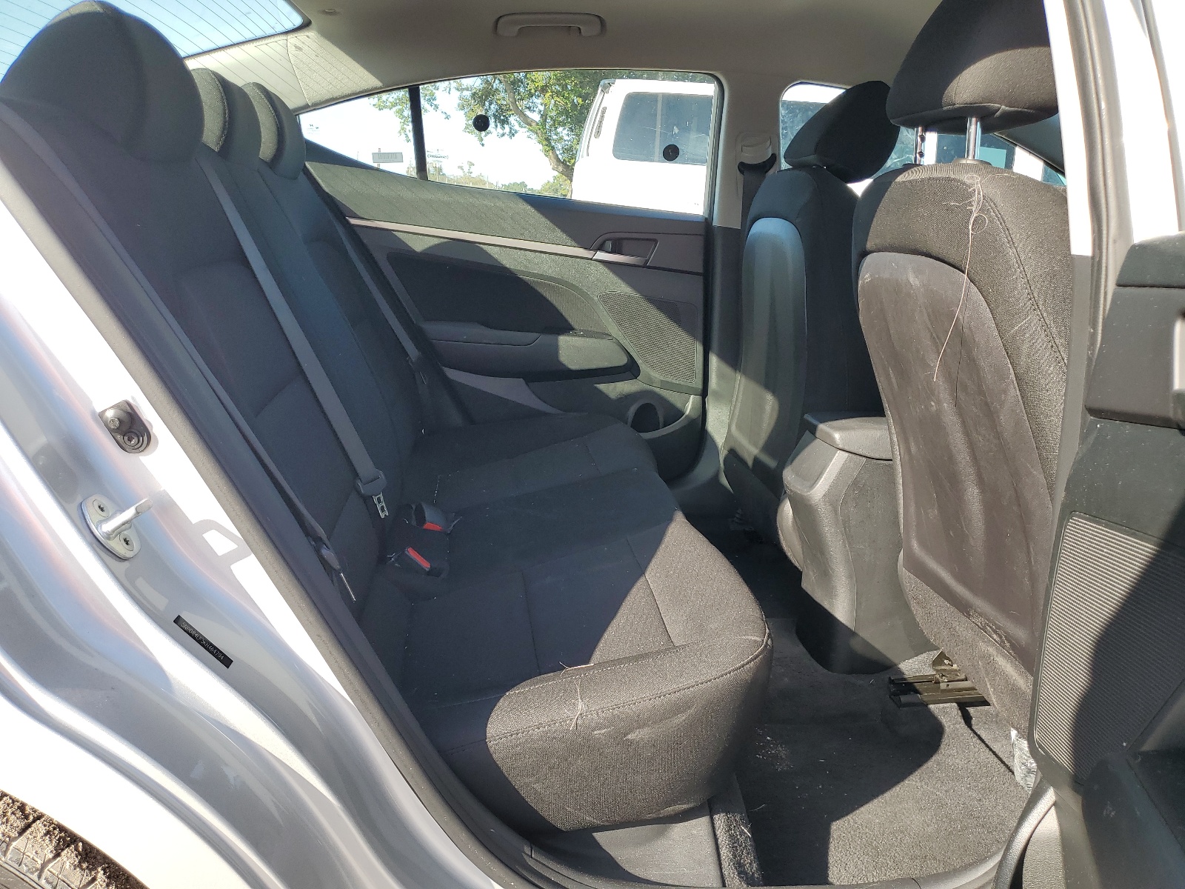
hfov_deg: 67.3
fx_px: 890
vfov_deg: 53.1
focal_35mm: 26
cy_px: 444
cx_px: 592
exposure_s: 1/667
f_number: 1.5
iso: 50
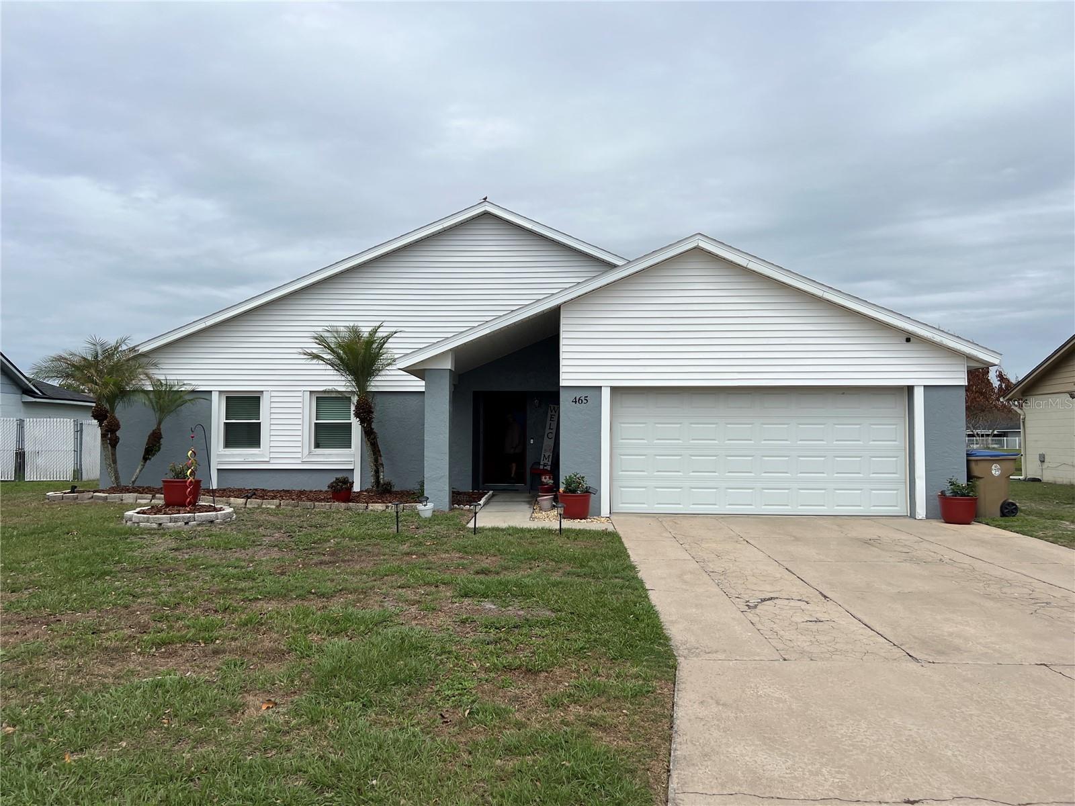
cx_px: 538
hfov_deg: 67.3
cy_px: 403
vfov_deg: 53.1
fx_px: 807
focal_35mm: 26
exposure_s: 1/9434
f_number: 1.5
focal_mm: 5.7
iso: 50
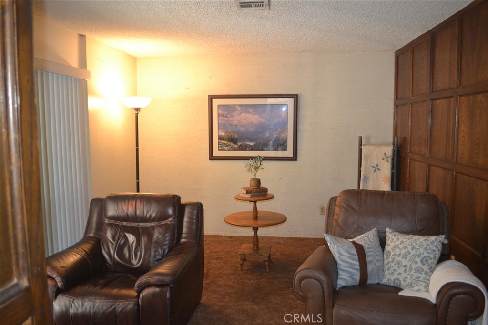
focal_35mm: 27
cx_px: 244
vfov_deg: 47.9
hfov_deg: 67.4
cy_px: 162
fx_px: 366
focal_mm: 18
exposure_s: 1/60
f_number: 3.5
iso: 1800
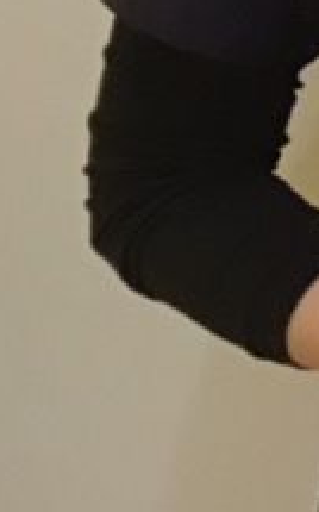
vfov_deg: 10.9
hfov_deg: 6.3
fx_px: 2551
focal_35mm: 183
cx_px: 1107
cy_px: -317
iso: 80
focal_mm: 3.3
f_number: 2.4
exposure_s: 1/30
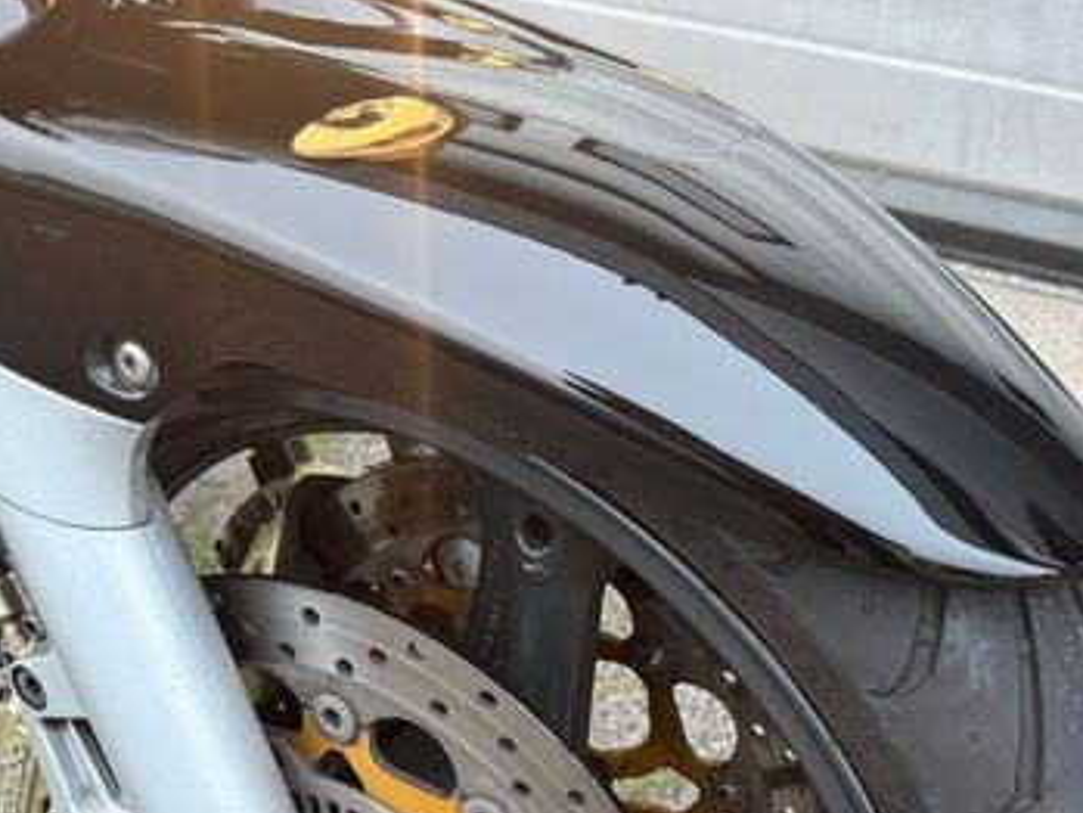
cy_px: 689
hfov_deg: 42.9
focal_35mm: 44
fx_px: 1377
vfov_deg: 31.7
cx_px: 493
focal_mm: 6.76
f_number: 1.78
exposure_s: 1/60
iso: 200
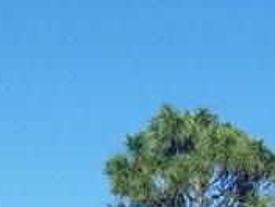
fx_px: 1200
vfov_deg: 8.8
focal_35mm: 151
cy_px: 522
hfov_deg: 13.1
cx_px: 177
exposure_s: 1/2392
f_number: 1.7
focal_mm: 4.2
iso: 50
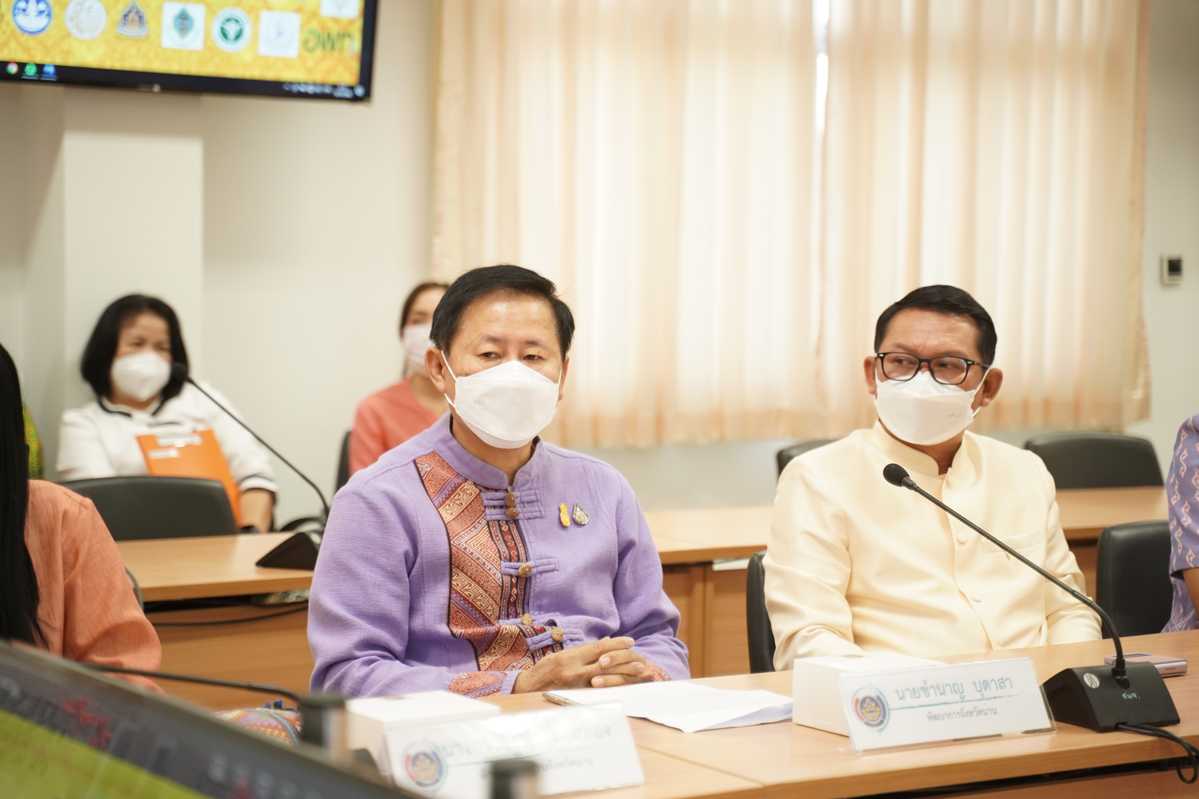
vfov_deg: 18.2
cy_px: 400
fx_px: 2498
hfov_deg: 27.0
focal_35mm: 75
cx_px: 600
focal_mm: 75
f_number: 2.8
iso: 2500
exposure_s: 1/320
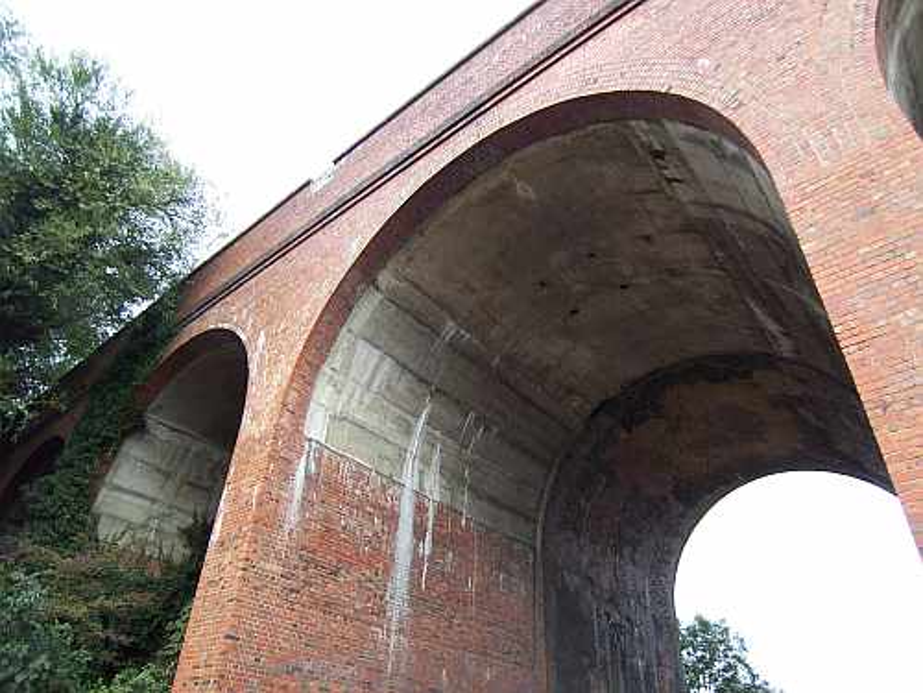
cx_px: 462
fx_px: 613
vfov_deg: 58.9
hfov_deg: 73.9
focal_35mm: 23
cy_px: 346
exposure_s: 1/160
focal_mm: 3.8
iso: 64
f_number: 2.8
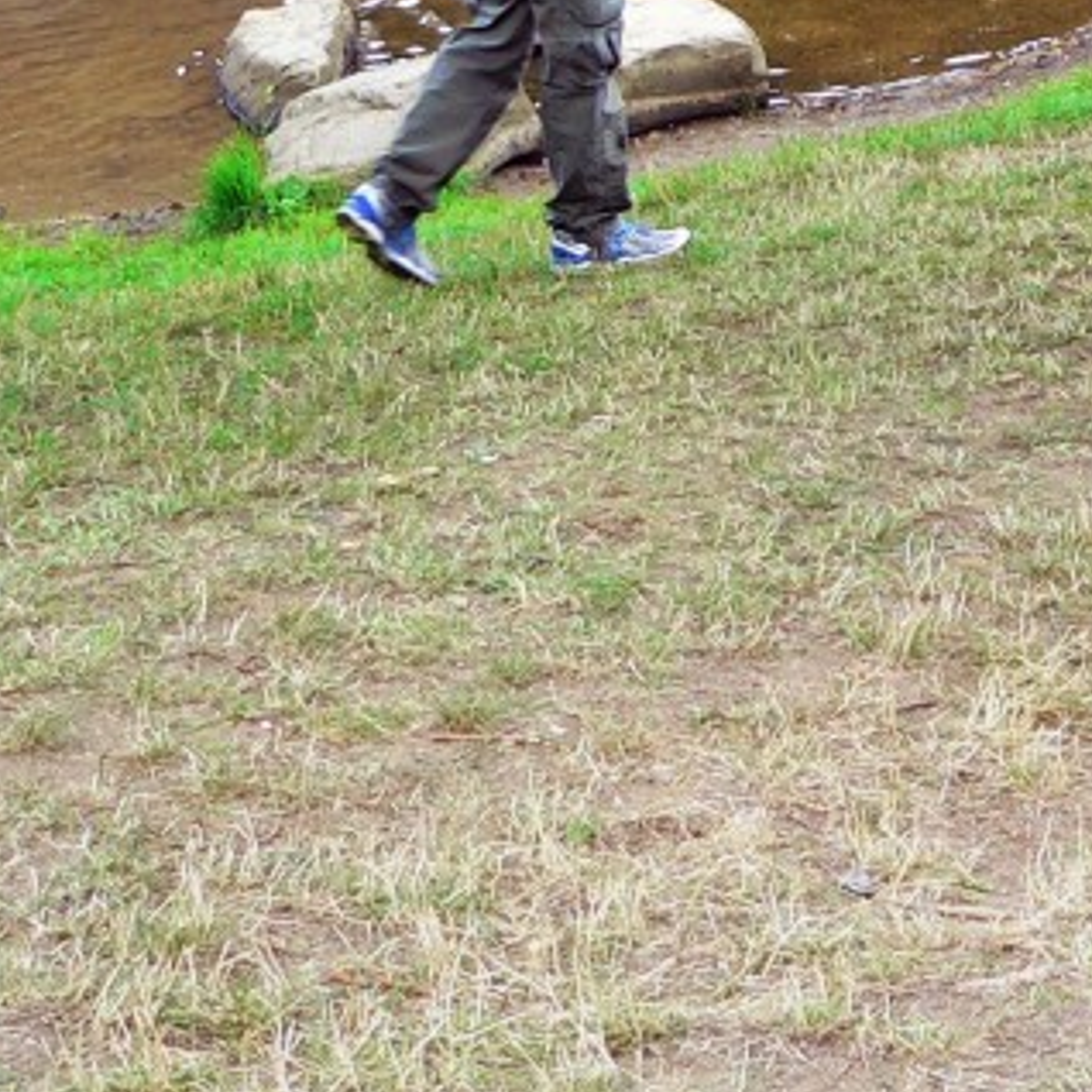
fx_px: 3569
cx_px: 1404
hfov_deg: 16.5
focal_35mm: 100
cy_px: -168
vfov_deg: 16.7
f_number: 2.8
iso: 80
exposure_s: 1/60
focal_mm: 6
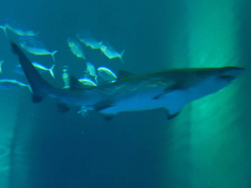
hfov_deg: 33.2
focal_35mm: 58
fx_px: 421
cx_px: 126
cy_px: 94
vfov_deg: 25.2
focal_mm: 10.4
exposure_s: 1/8
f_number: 4.6
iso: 1600
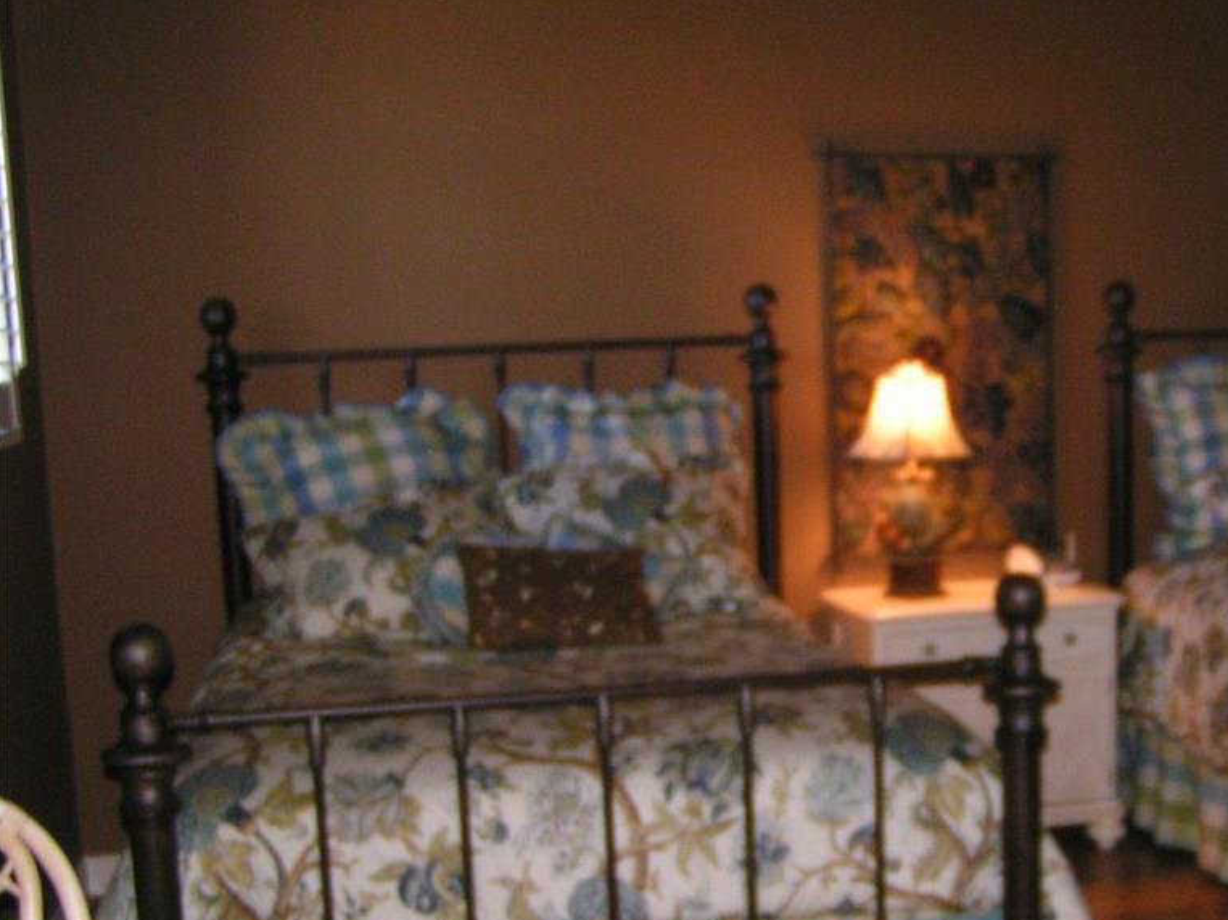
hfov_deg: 37.1
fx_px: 1809
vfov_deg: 28.4
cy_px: 584
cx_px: 821
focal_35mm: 51
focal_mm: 5.8
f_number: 2.8
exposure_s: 1/40
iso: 200
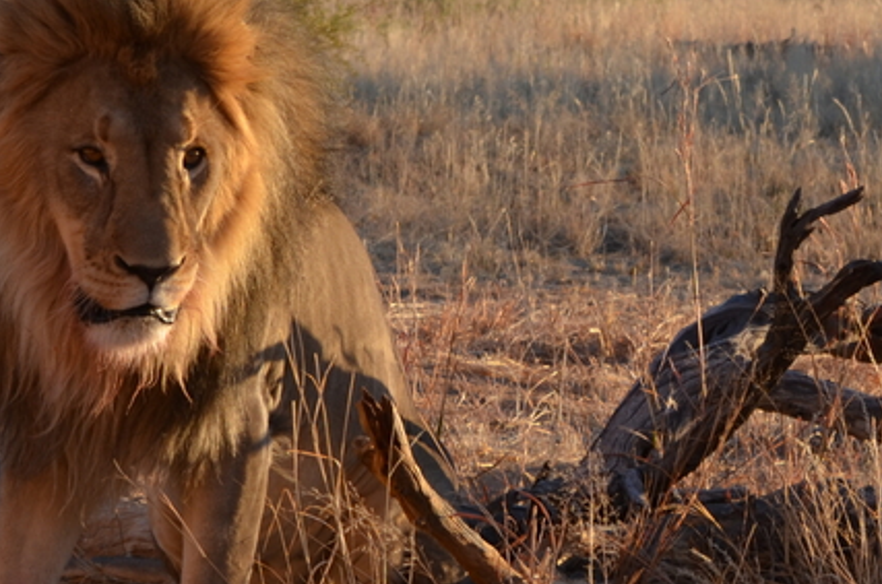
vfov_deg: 5.2
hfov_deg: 7.9
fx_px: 6383
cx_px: 549
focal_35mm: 261
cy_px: 262
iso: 200
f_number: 7.1
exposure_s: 1/200
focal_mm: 58
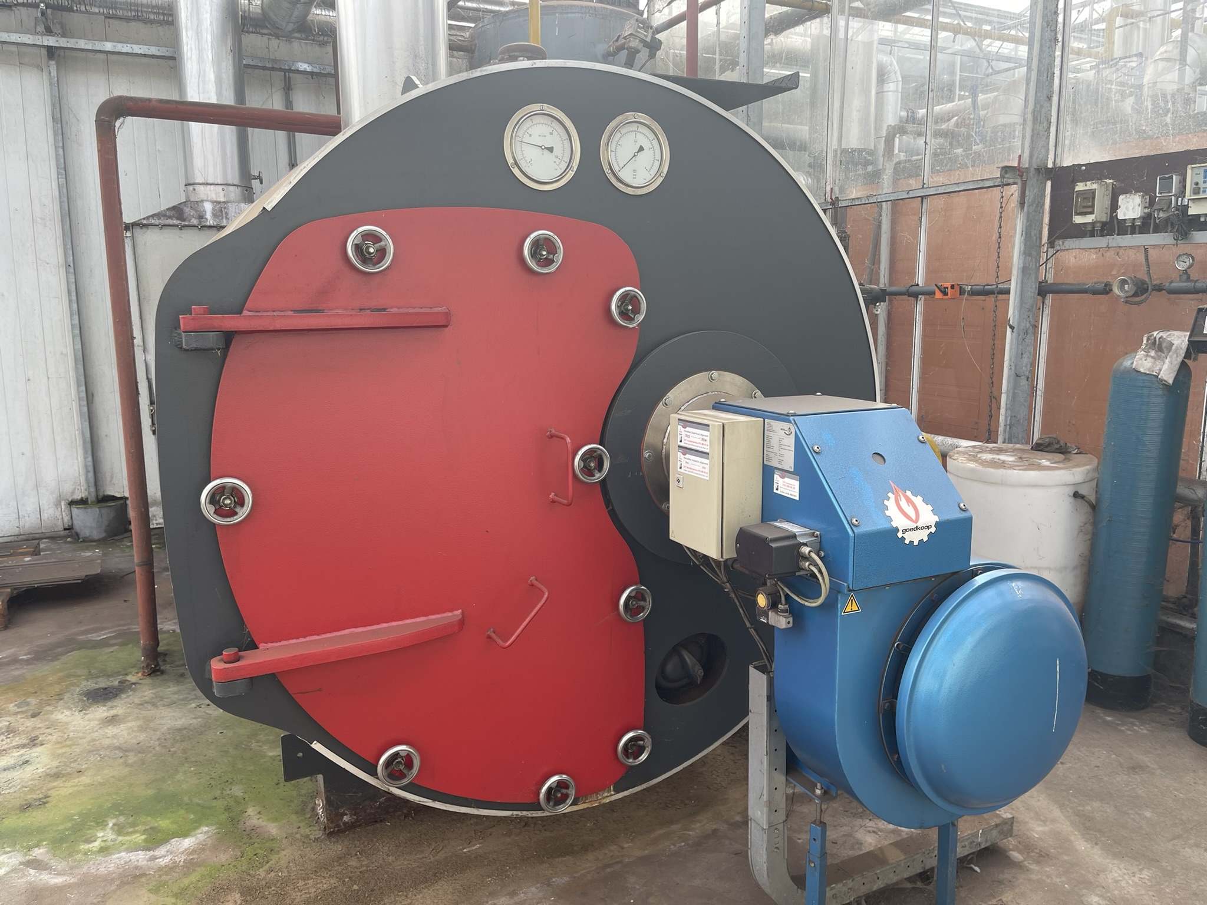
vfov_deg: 54.9
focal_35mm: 25
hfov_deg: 69.4
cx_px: 604
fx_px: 872
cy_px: 452
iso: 32
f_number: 1.6
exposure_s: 1/166
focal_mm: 5.1
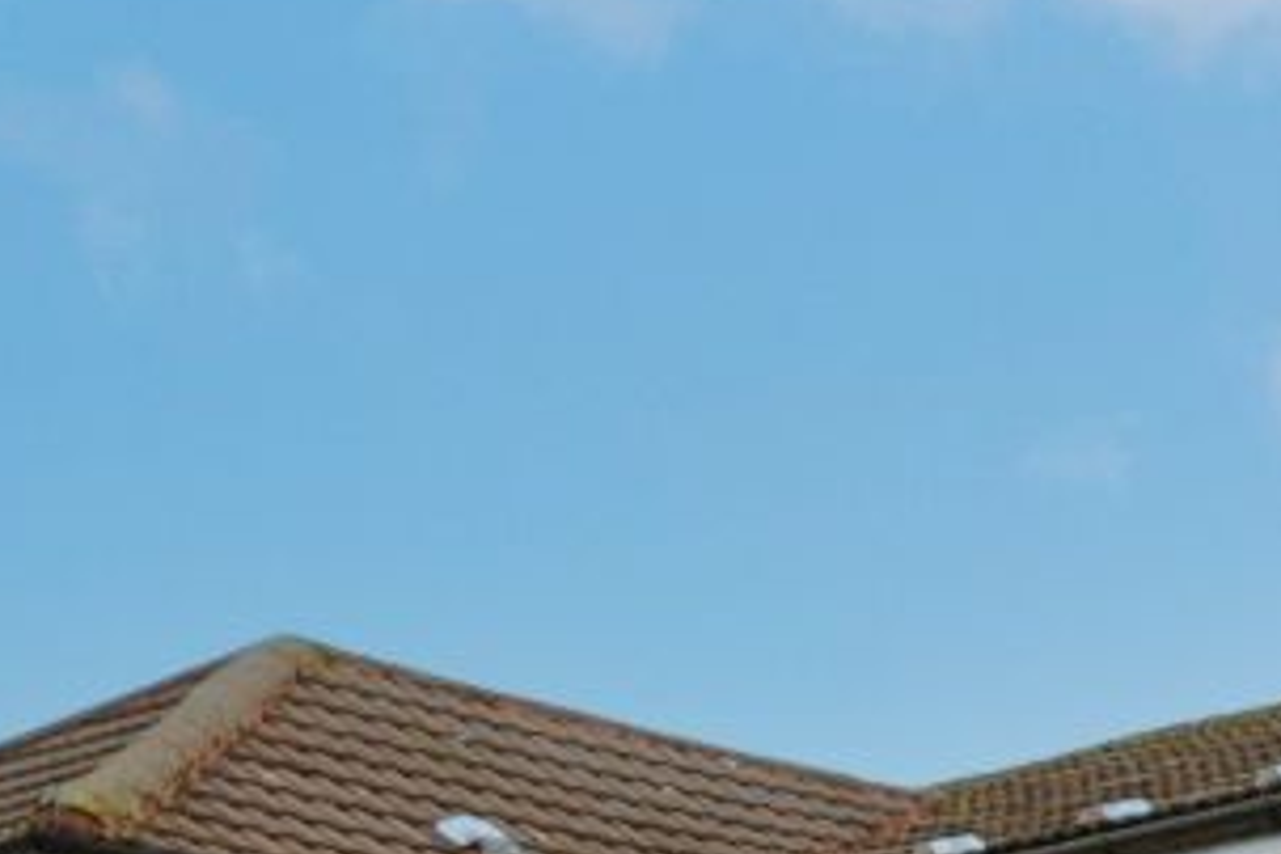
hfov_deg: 10.9
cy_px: 1199
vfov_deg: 9.4
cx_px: 3543
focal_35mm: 142
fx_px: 5052
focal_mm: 21
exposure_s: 1/200
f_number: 5.6
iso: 320
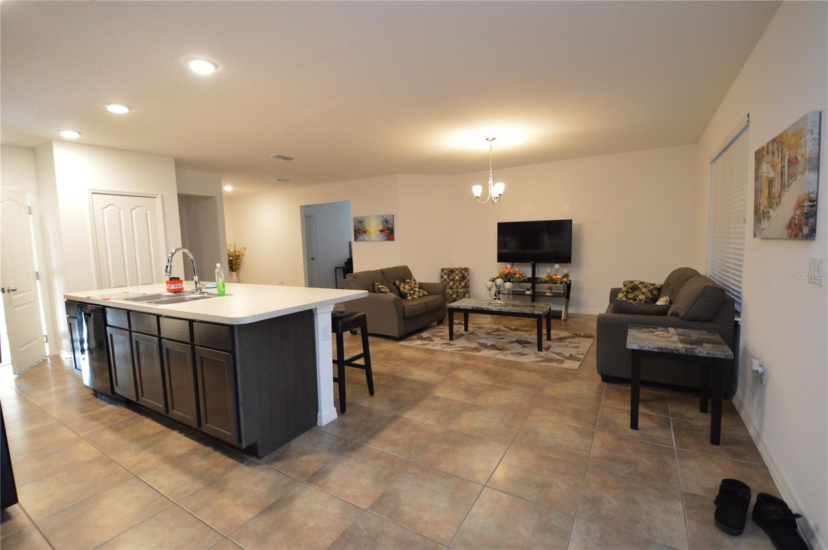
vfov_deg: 77.2
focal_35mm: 15
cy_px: 275
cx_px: 414
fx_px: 345
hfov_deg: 100.5
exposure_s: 1/60
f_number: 3.5
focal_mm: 10
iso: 1800
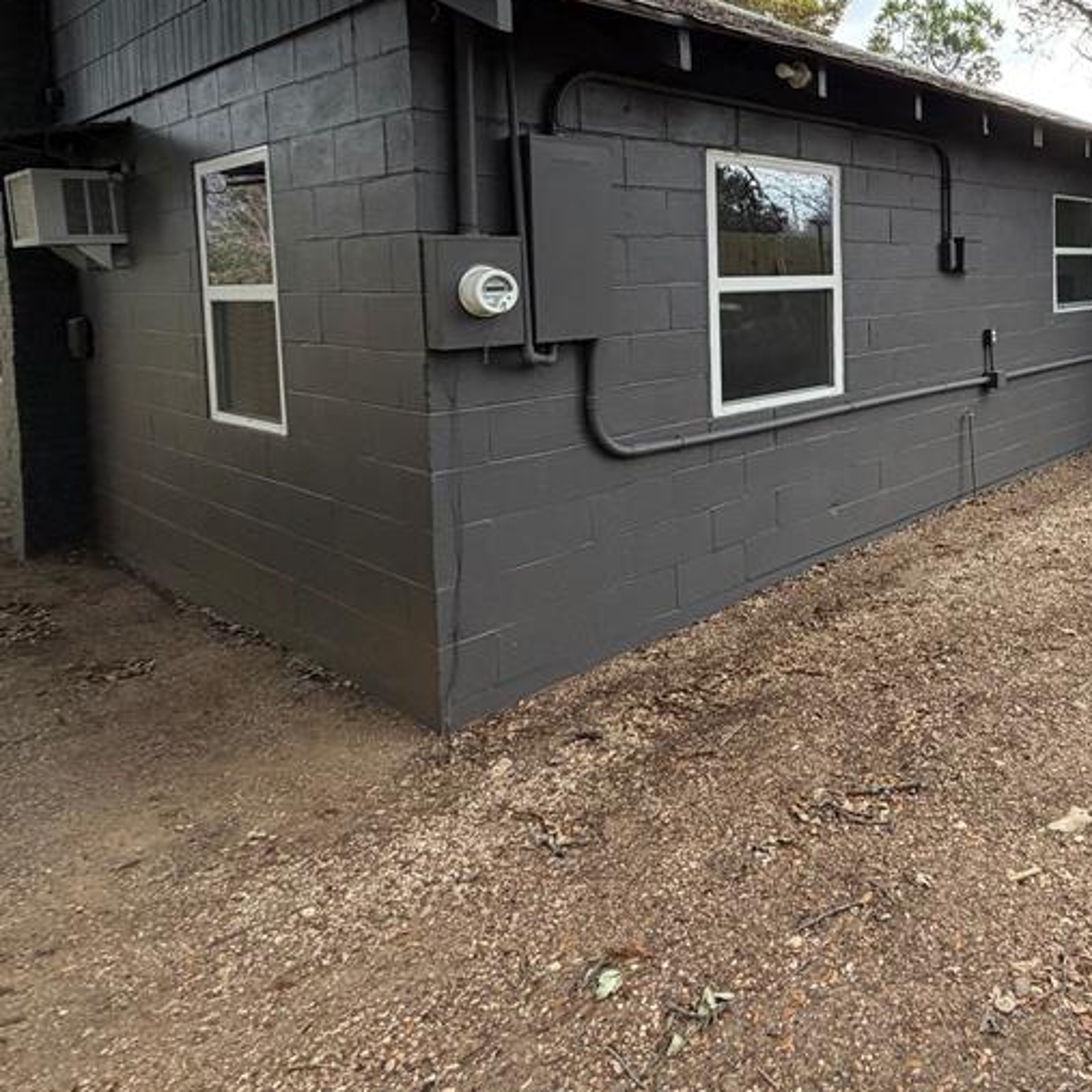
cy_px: 330
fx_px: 892
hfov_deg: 56.5
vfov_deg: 60.8
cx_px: 930
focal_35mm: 25
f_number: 2.2
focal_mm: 2.22
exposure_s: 1/121
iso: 125
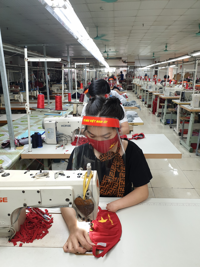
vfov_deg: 67.3
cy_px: 134
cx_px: 100
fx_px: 200
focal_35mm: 26
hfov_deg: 53.1
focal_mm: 4.3
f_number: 2.4
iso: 160
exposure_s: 1/50
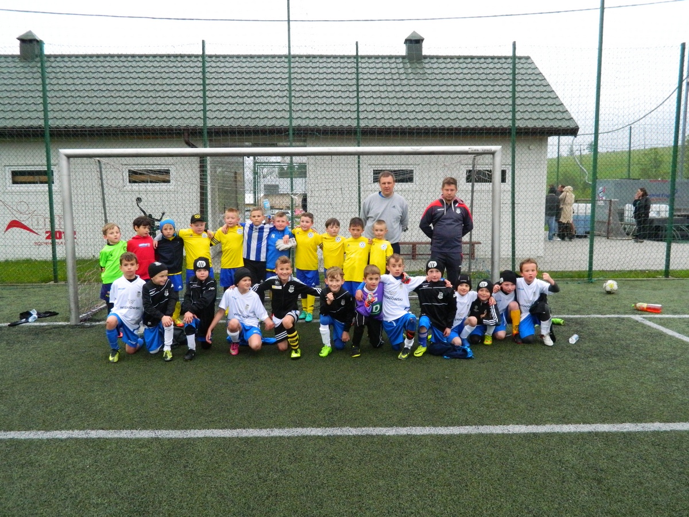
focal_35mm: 28
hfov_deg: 63.4
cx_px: 344
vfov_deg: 49.7
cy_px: 258
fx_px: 557
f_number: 3.2
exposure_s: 1/50
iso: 400
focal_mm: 5.1
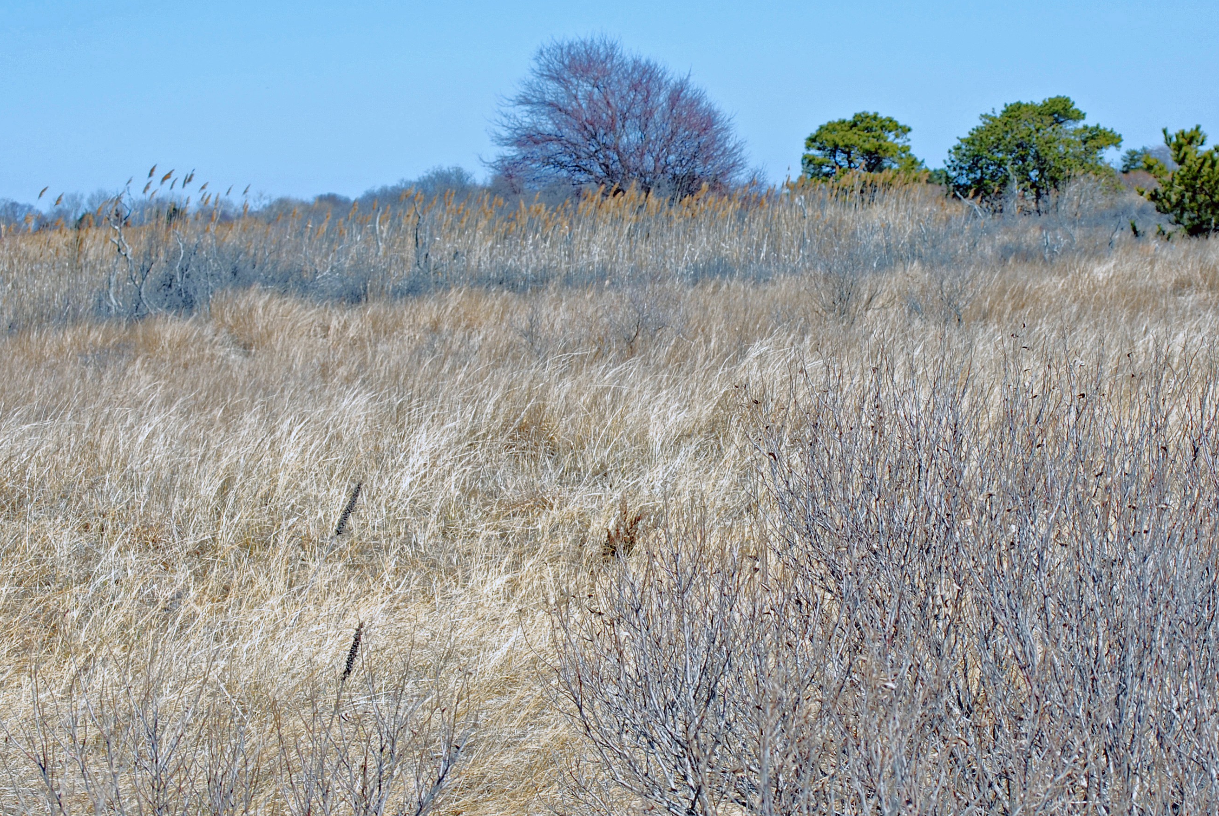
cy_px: 385
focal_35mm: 122
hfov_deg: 16.8
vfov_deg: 11.3
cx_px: 815
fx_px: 4127
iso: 100
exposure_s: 1/125
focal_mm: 55
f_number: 11
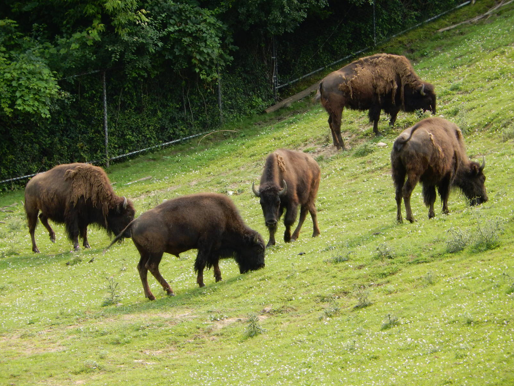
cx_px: 257
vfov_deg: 5.0
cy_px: 193
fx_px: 4454
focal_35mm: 300
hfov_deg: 6.6
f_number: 6
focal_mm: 53.6
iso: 125
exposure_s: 1/125
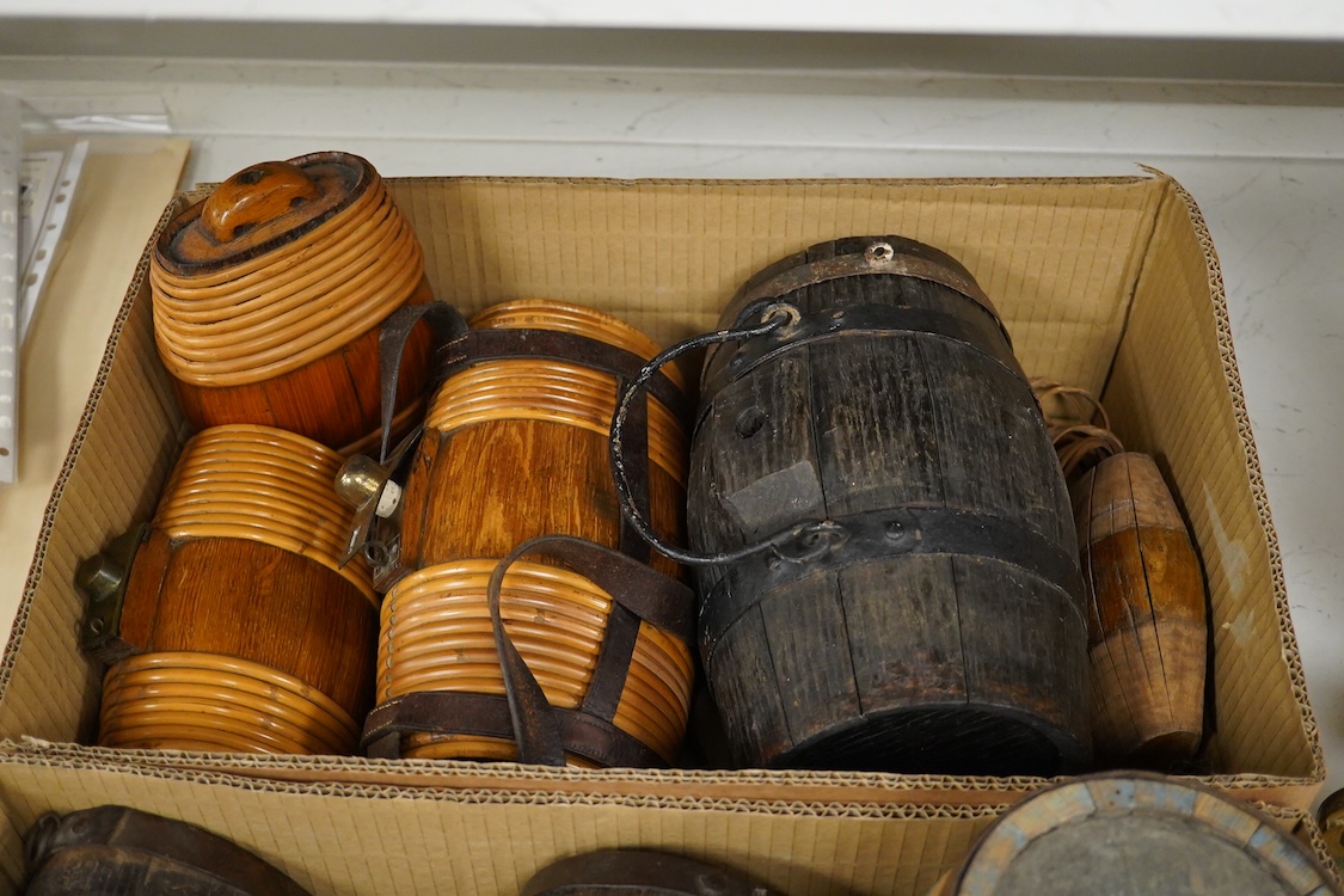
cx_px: 672
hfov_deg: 43.6
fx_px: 1680
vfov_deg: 29.9
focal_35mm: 45
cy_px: 448
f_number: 4
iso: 2500
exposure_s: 1/160
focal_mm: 30
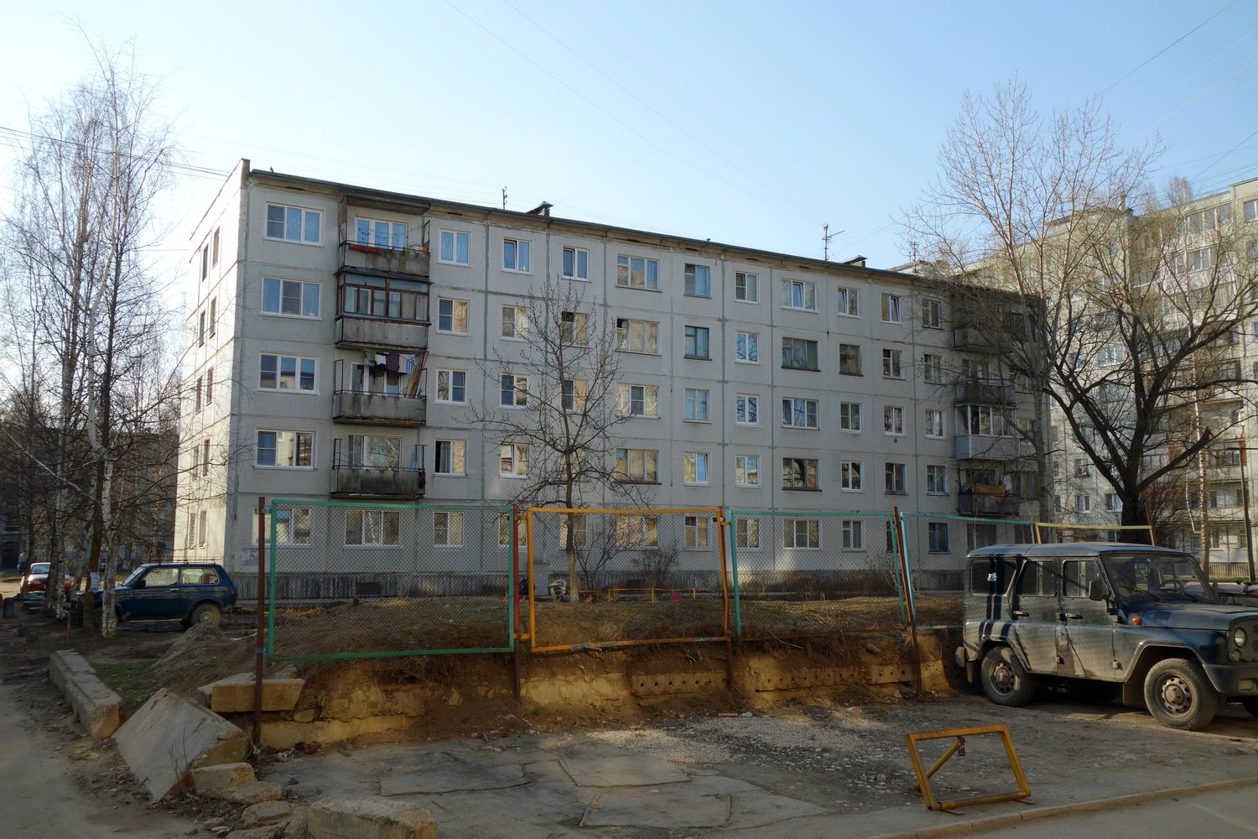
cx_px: 629
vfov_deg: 41.1
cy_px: 420
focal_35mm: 32
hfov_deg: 58.7
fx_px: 1118
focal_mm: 11.89
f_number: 5.6
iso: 125
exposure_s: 1/250
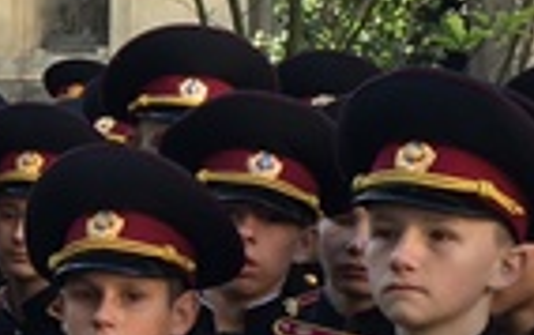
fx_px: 2520
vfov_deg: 7.6
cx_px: -233
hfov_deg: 11.6
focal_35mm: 173
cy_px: 151
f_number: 2.2
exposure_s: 1/191
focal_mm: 4.15
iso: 32
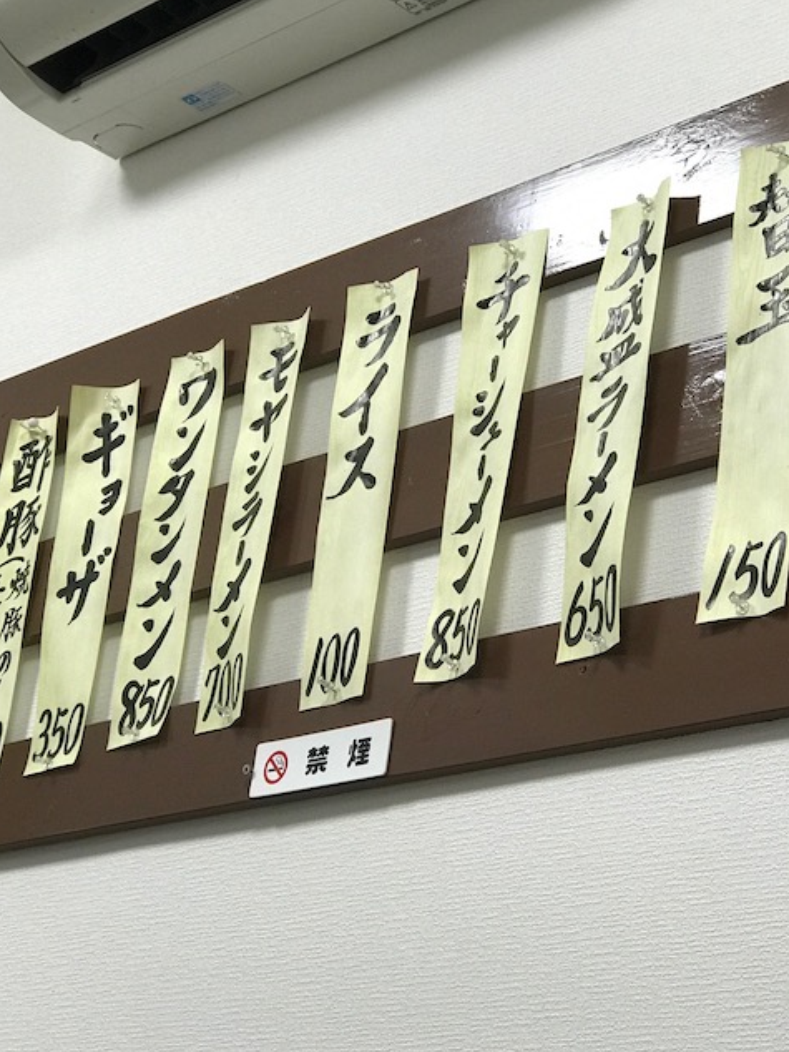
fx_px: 2734
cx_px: 453
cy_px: 490
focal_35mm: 90
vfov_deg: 21.8
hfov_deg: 16.4
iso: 80
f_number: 2.8
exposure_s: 1/60
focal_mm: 6.6
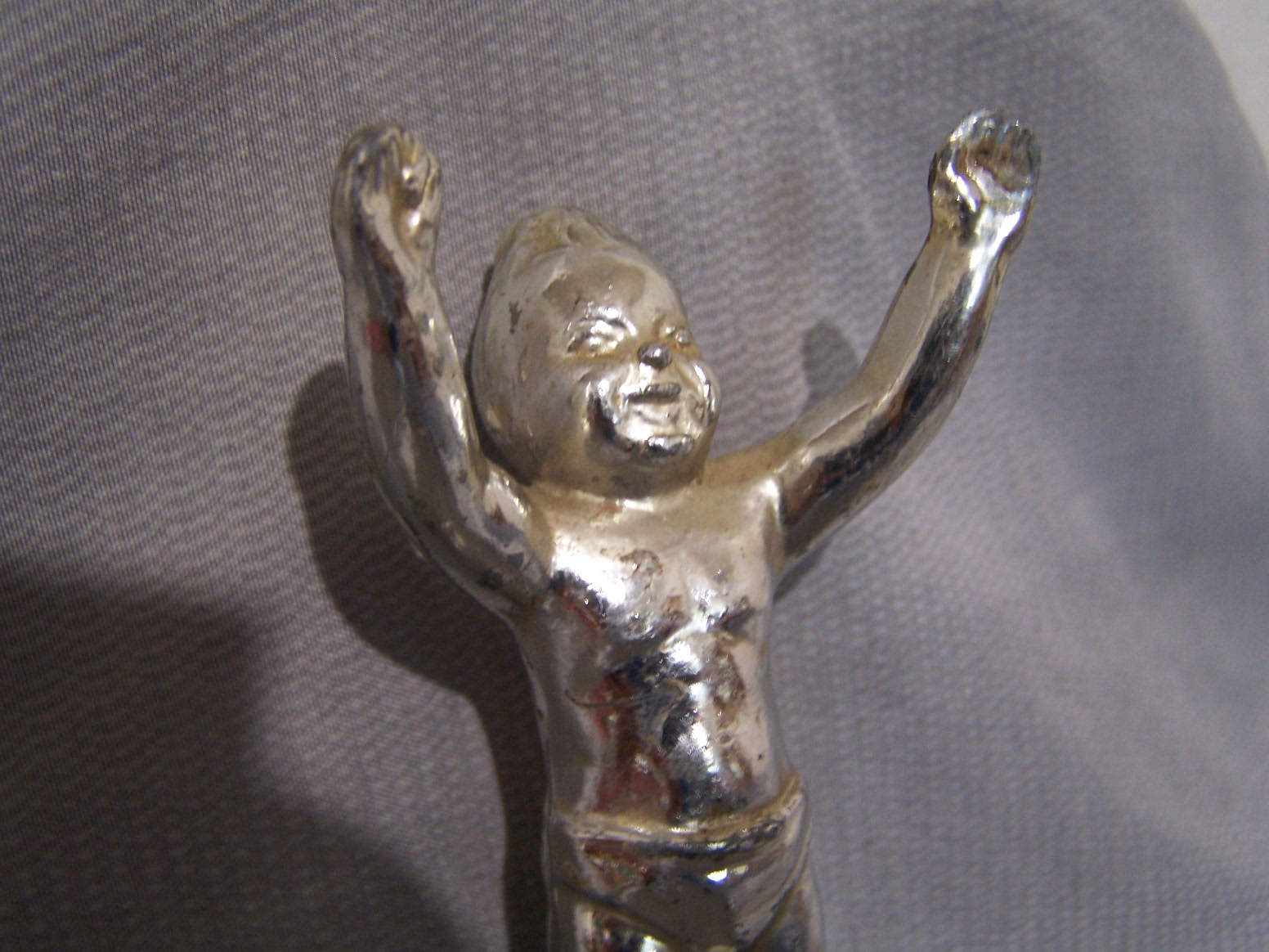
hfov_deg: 49.0
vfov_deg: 37.7
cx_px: 634
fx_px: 1393
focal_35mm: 38
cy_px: 476
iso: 140
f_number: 2.8
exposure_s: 1/8
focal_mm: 6.3
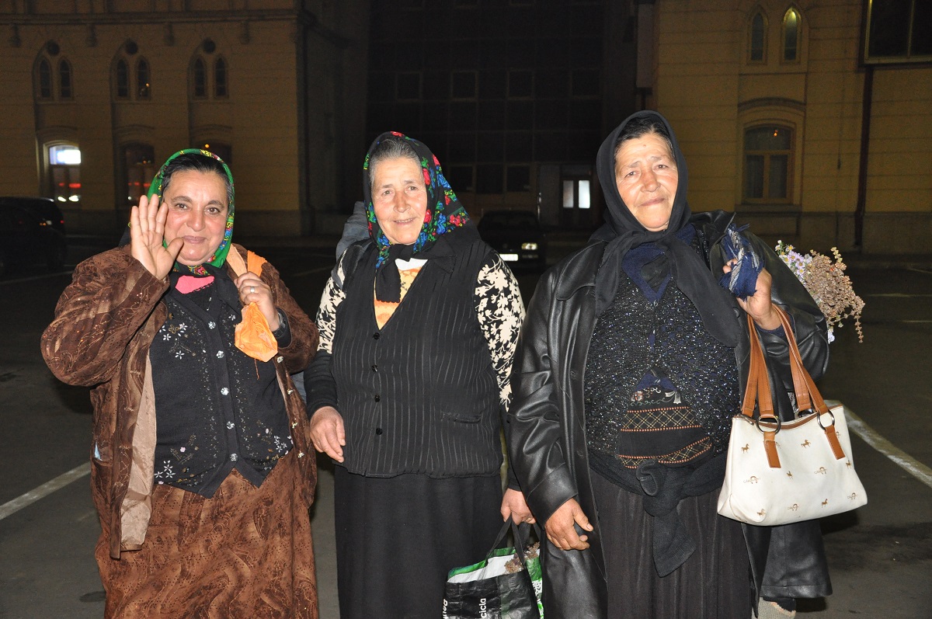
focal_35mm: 38
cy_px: 310
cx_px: 466
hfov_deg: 51.3
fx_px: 970
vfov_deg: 35.4
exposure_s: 1/30
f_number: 4.5
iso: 1600
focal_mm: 25
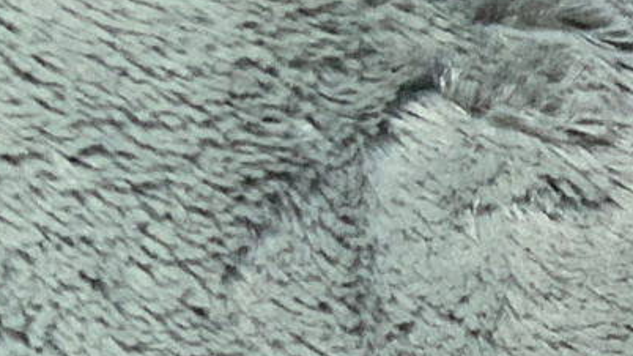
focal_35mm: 201
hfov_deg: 9.3
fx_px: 3373
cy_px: 651
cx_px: 1619
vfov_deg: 5.9
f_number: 1.8
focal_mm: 3
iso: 64
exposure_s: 1/60
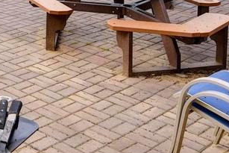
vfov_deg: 16.3
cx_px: -104
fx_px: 477
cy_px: -89
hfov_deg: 22.6
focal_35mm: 75
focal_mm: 16
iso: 100
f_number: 7.1
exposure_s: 1/160
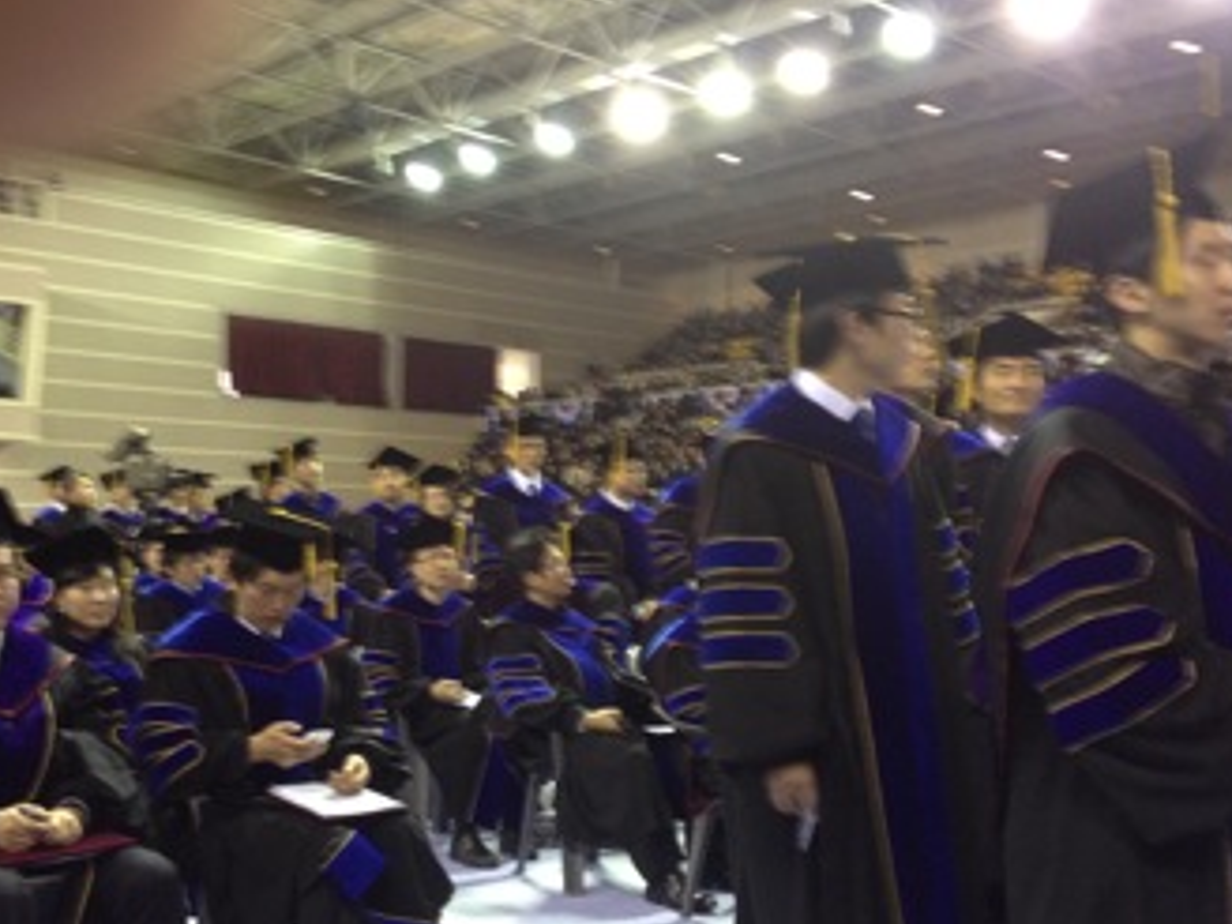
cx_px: 488
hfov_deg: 40.2
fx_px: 1673
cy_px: 556
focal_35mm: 47
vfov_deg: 30.8
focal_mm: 4.28
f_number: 2.4
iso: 125
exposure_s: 1/20
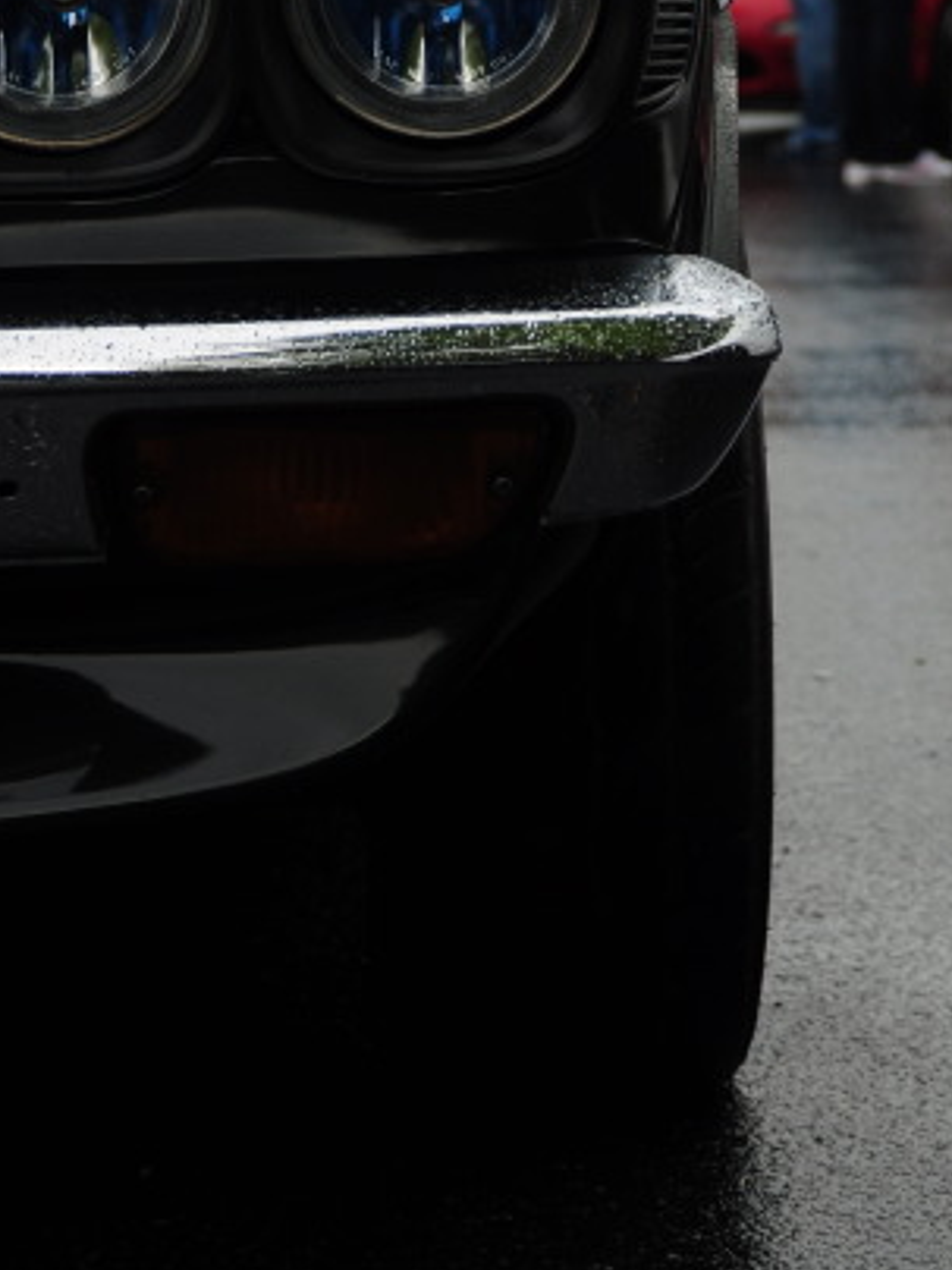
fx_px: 4547
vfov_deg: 15.5
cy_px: -63
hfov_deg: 11.9
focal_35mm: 124
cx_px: 248
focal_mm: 34
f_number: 3.5
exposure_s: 1/500
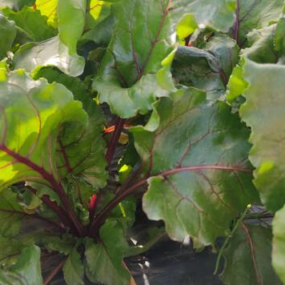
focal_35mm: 31
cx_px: 116
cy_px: 142
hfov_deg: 52.2
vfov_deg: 52.5
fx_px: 289
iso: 100
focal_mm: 4.74
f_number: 1.79
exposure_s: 1/326
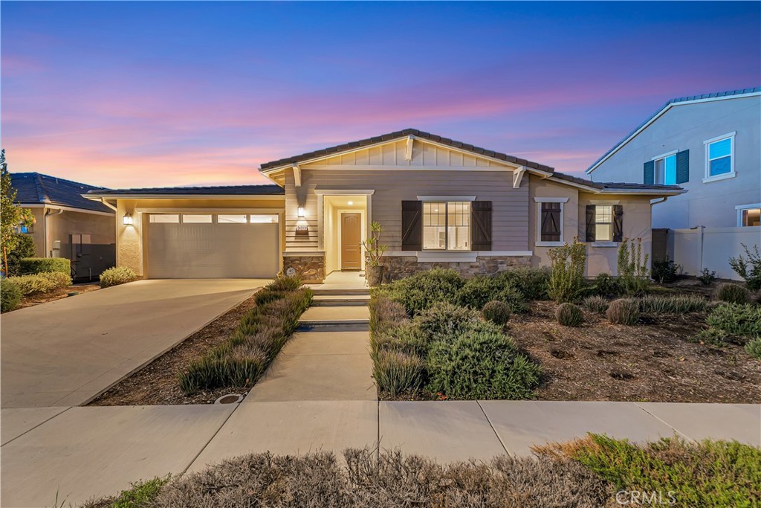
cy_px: 254
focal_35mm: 15
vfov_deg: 77.3
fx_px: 317
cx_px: 380
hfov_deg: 100.4
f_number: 4
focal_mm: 10
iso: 100
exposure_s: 3.2
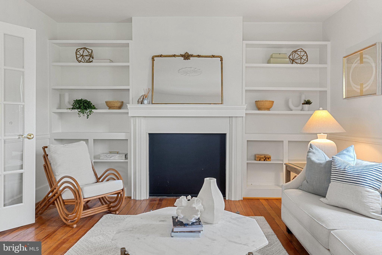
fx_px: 286
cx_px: 191
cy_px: 128
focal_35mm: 27
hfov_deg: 67.4
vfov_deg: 47.9
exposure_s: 1/3
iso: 800
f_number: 8
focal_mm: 18
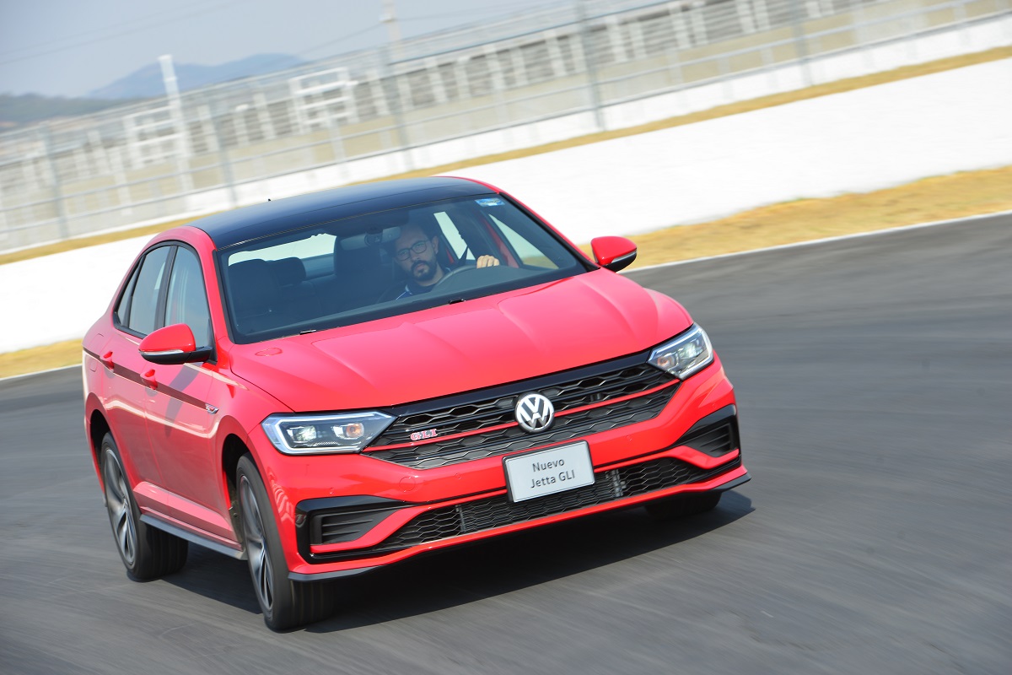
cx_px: 506
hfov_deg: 15.2
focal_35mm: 135
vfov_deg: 10.2
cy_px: 338
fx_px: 3795
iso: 100
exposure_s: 1/125
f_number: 18
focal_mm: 135
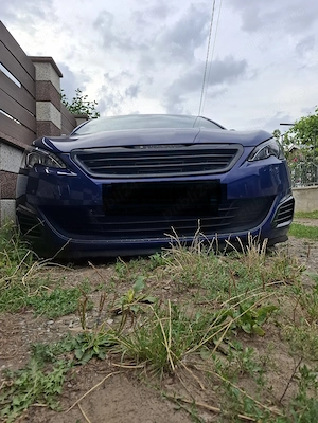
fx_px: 282
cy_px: 212
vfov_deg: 73.9
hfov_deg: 58.9
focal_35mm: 23
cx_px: 159
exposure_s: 1/1429
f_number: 1.8
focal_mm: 5.54
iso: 50
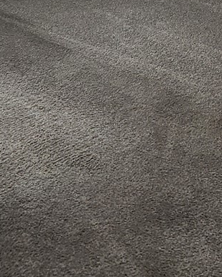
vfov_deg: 15.4
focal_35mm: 119
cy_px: -80
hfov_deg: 12.9
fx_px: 977
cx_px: 189
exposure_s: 1/180
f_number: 1.8
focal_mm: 5.4
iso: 200
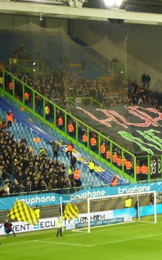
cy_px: 124
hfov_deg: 8.6
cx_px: 165
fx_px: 1067
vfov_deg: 13.9
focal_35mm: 151
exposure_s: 1/13
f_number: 4.8
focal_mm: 16.6
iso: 200
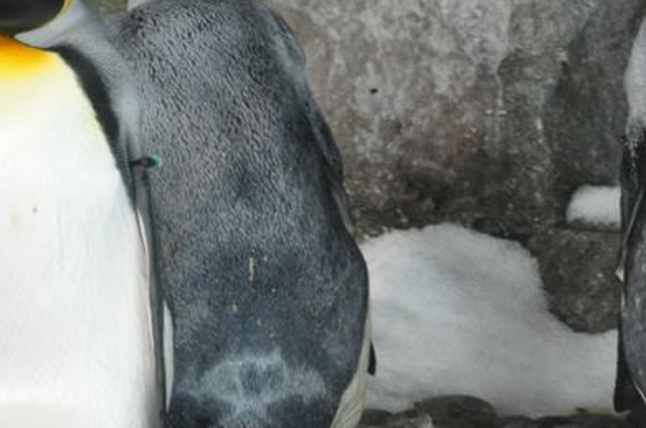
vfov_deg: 3.9
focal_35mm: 354
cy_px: 117
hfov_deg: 5.8
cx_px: -104
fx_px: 6339
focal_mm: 90
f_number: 7.1
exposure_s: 1/25
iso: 800
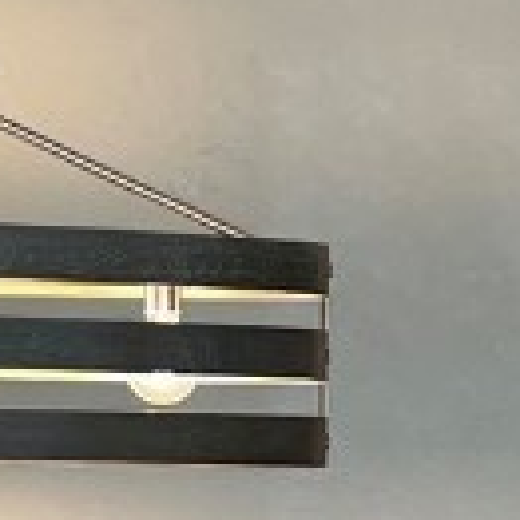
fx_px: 3059
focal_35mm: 180
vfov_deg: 8.9
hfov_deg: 9.7
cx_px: 318
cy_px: 1219
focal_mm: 5.7
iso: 40
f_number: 1.5
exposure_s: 1/33
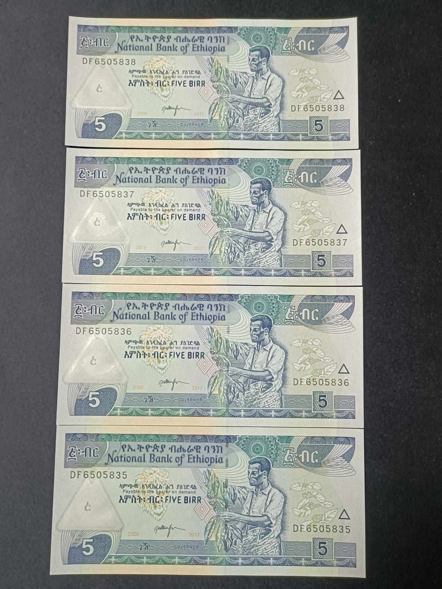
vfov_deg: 52.6
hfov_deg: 40.7
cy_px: 294
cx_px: 221
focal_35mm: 35
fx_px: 596
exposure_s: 1/33.3
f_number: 1.8
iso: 1293
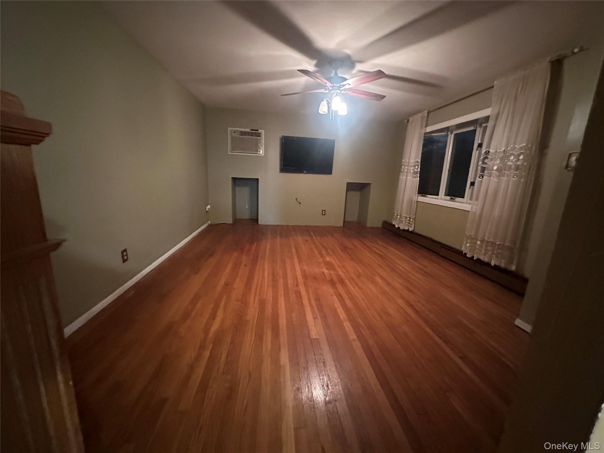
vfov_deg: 85.7
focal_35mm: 14
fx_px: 244
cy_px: 226
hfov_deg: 102.1
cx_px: 302
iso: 1600
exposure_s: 1/30
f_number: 2.2
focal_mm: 2.22
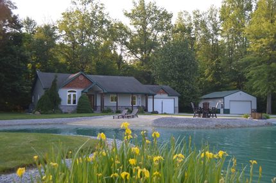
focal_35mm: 45
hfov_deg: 43.6
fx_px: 345
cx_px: 138
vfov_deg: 29.8
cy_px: 92
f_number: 4.2
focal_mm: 30
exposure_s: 1/200
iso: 100
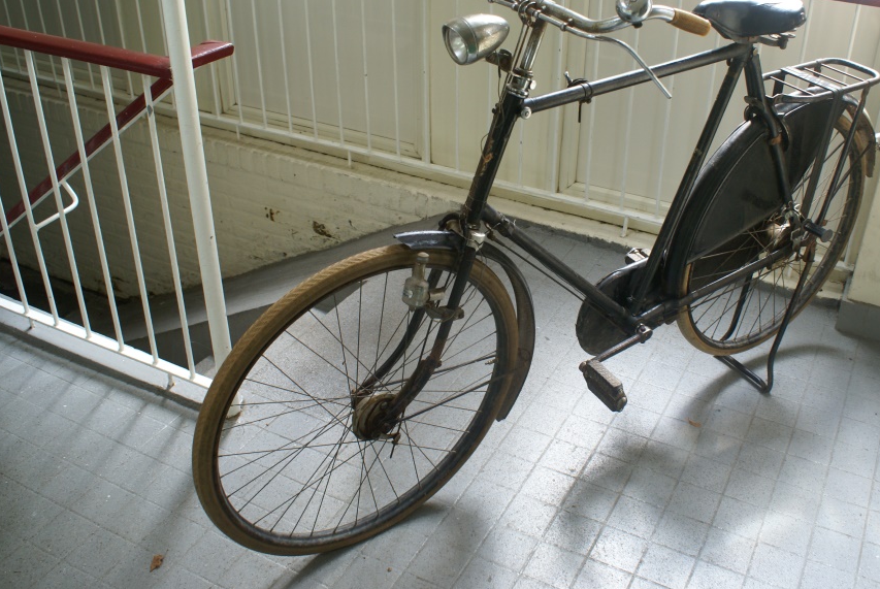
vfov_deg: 36.9
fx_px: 881
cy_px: 252
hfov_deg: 52.9
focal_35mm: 36
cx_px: 499
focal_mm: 20
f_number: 4
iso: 250
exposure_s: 1/30
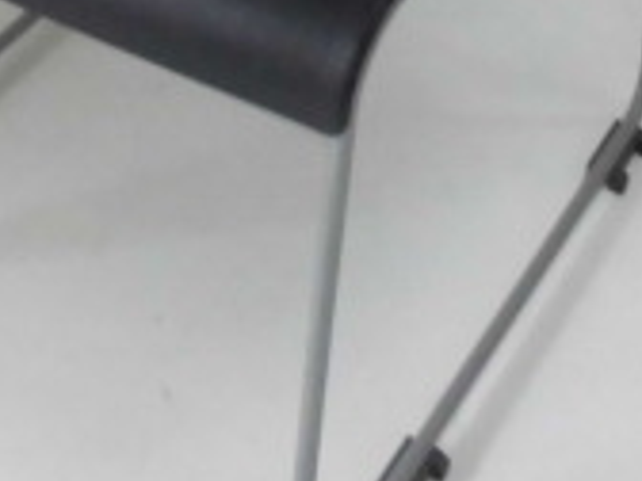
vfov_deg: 14.1
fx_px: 1836
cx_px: 237
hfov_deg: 19.8
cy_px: -202
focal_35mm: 99
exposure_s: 1/60
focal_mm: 4.6
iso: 200
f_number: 3.5
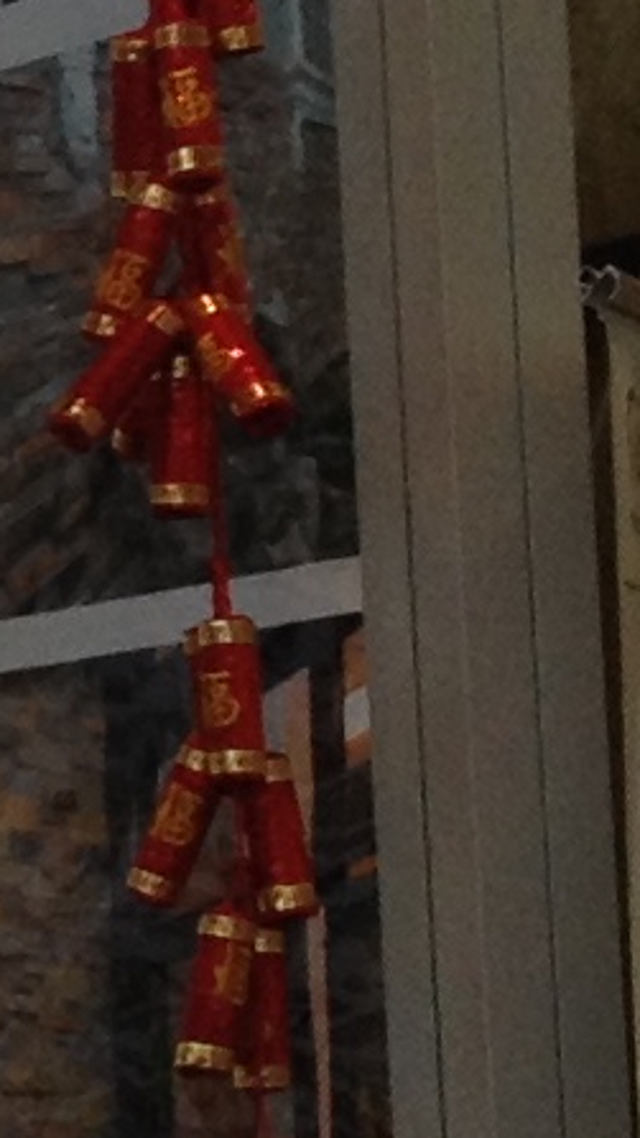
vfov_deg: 7.7
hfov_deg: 4.1
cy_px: 584
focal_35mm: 279
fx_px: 8414
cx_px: -1971
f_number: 2.4
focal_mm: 4.28
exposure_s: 1/60
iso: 50
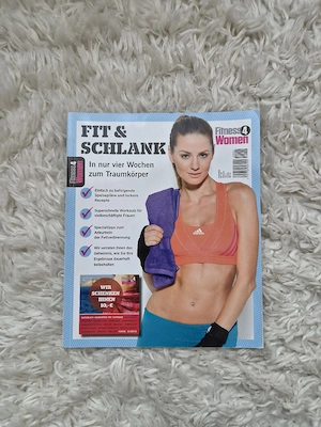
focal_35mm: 23
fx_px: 284
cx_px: 160
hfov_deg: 58.9
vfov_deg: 73.9
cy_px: 214
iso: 160
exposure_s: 1/182
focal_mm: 5.4
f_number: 1.8
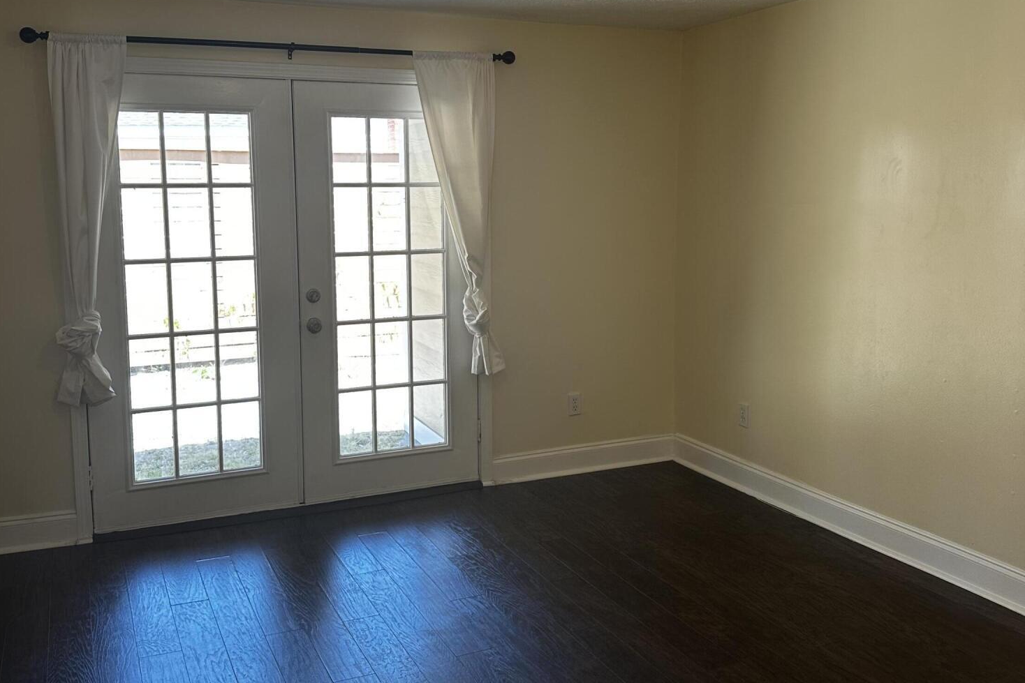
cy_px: 287
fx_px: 968
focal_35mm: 34
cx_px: 504
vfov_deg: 38.8
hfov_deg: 55.8
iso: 64
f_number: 1.78
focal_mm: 6.86
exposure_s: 1/120
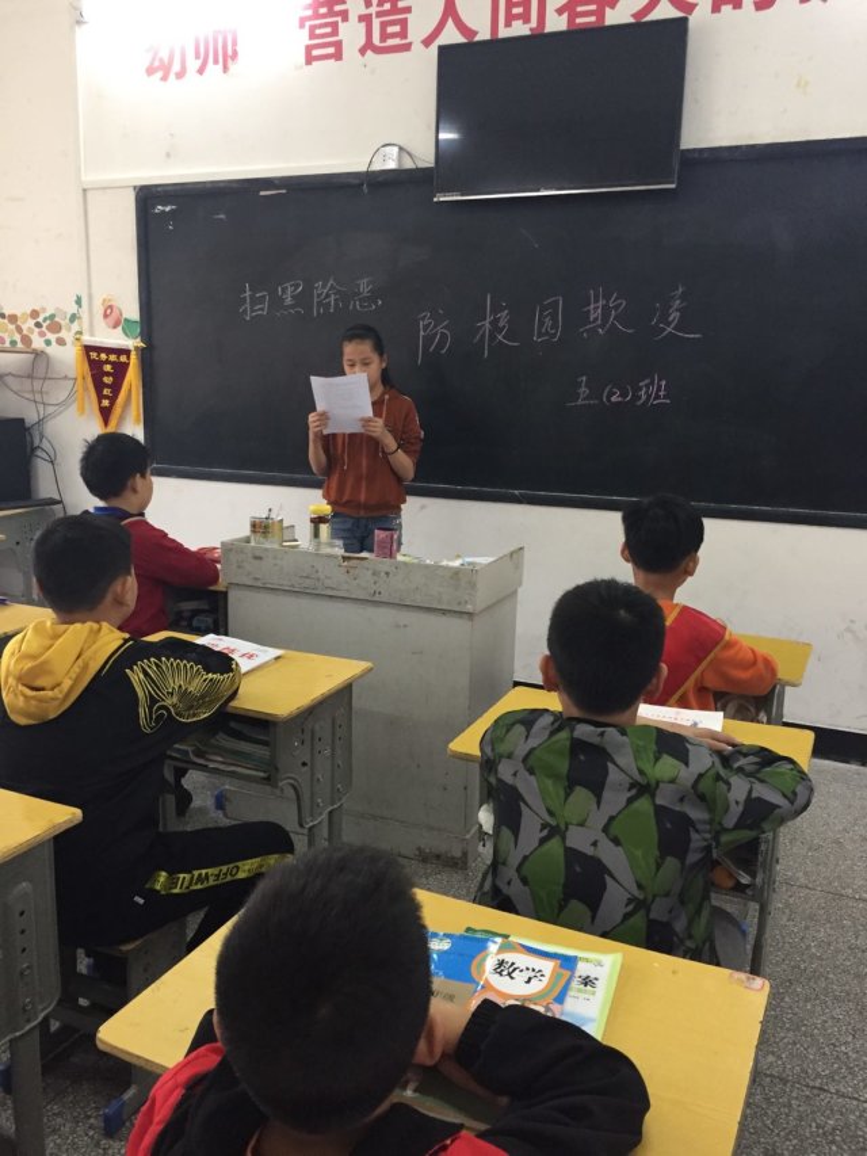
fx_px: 968
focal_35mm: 29
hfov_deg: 48.2
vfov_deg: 61.7
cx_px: 434
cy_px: 578
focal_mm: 4.15
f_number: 2.2
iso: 200
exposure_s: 1/33
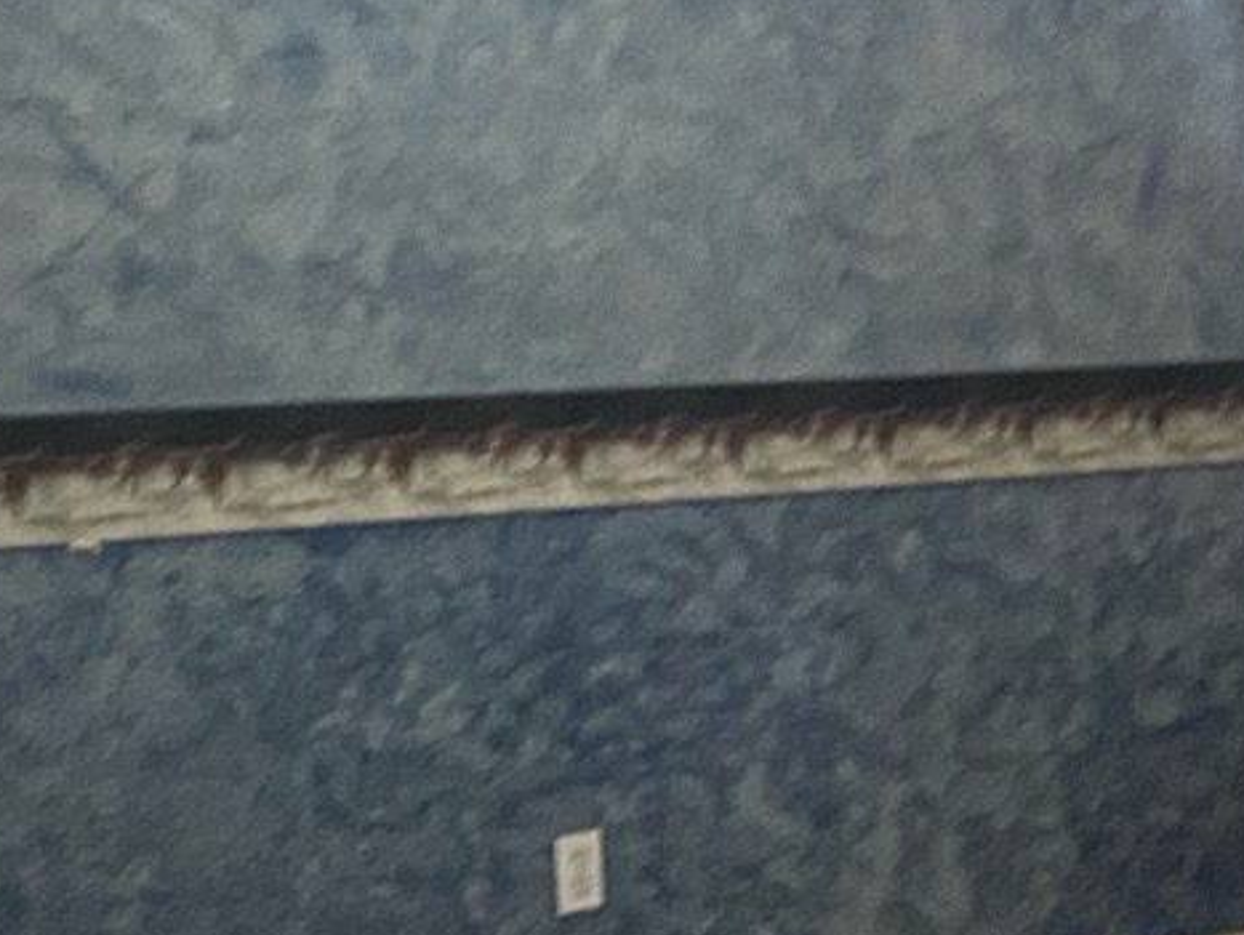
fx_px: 3201
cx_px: 1026
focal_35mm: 89
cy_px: 378
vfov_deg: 16.6
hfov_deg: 21.7
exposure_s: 1/60
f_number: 1.8
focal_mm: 4.25
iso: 400
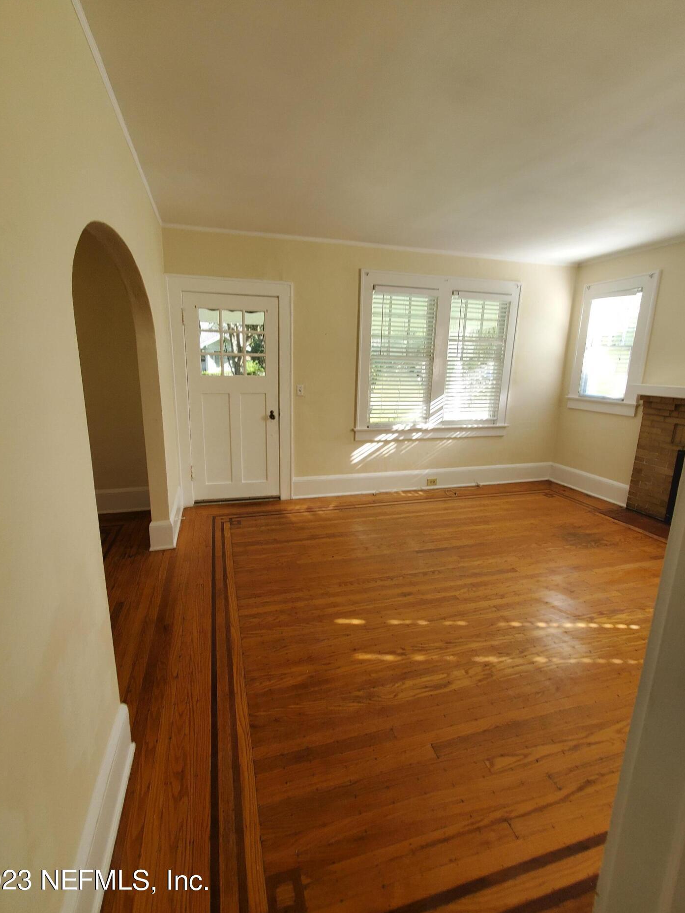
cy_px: 434
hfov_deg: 85.5
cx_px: 317
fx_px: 369
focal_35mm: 14
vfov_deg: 102.0
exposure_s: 1/60
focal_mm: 1.8
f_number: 2.2
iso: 100
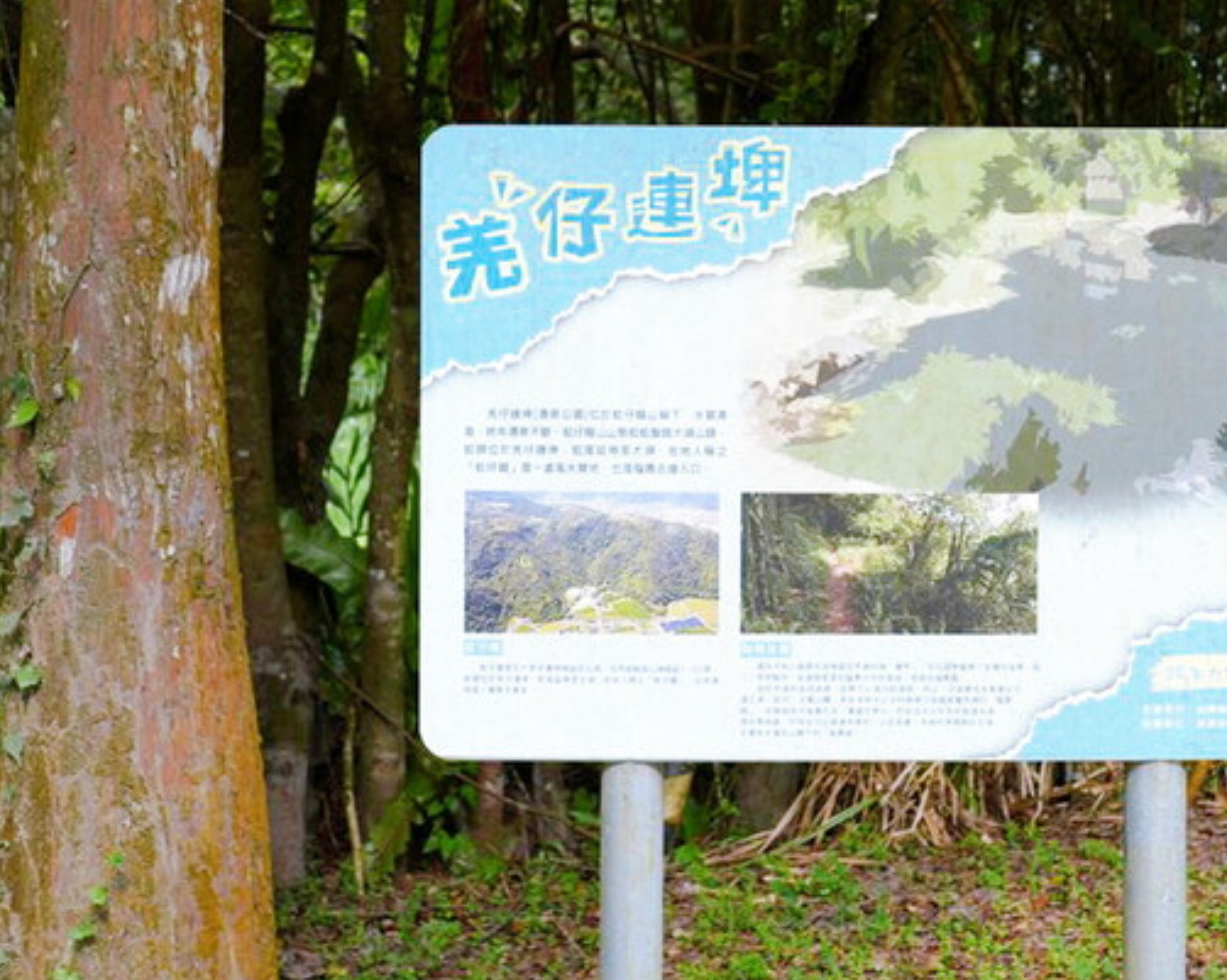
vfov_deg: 24.4
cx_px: 804
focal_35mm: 62
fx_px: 2250
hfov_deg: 30.3
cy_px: 301
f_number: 7.1
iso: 320
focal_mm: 39
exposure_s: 1/125
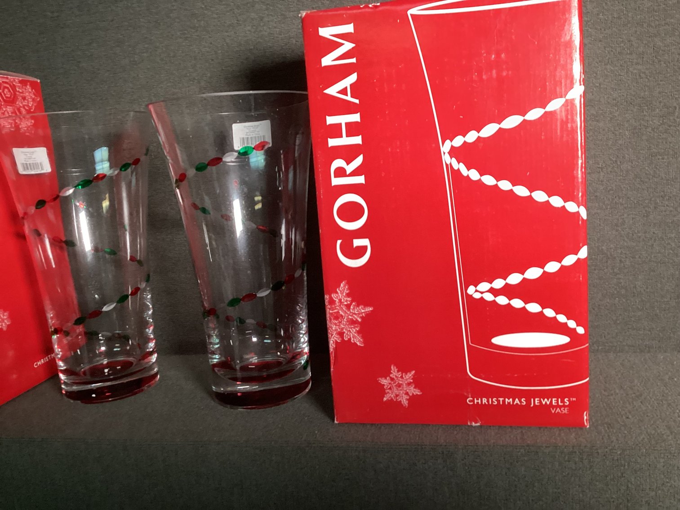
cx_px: 340
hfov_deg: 58.3
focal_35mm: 31
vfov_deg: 45.4
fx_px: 609
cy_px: 255
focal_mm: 3.3
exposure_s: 1/60
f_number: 2.4
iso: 250
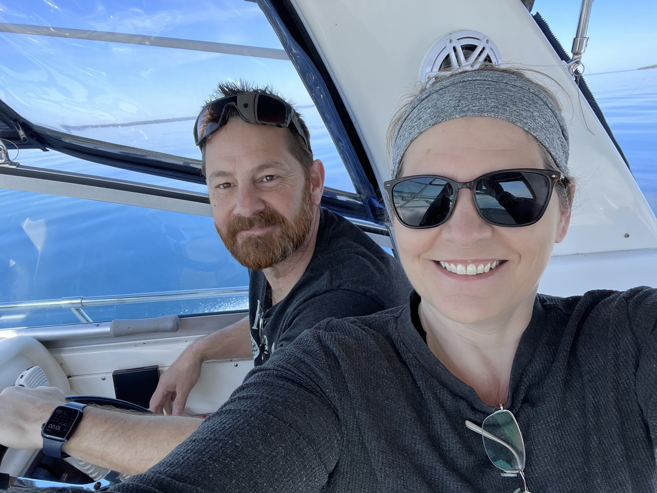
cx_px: 328
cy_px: 246
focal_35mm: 23
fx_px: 437
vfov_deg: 58.9
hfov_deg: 73.9
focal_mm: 2.71
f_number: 2.2
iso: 32
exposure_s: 1/213
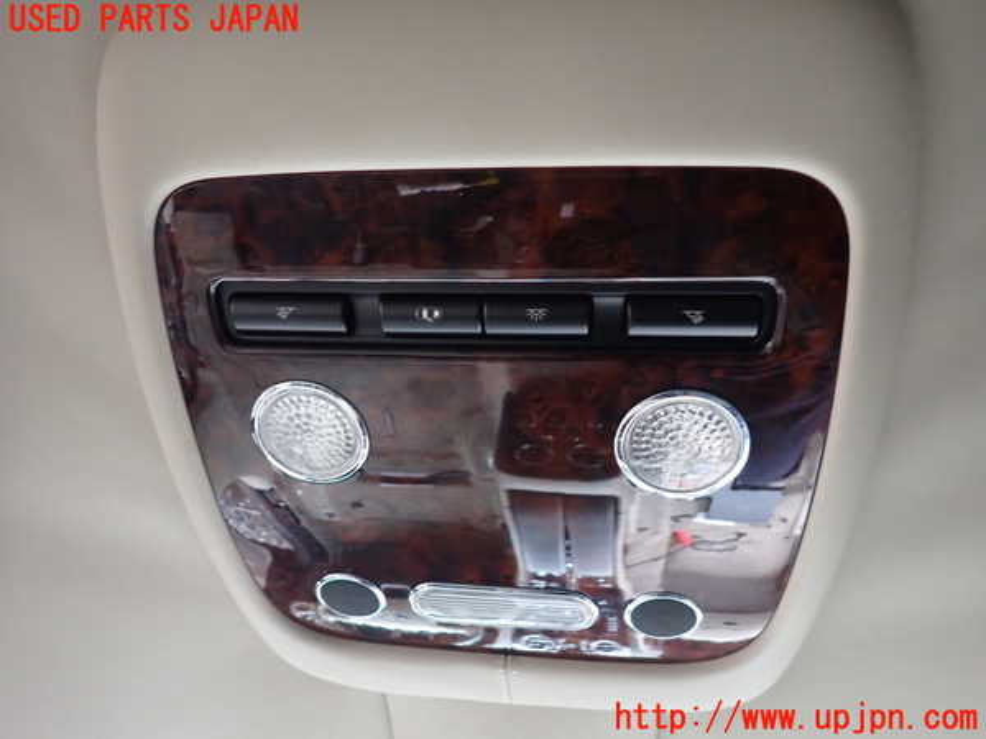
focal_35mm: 25
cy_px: 370
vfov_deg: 54.9
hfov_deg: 69.4
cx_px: 493
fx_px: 712
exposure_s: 1/30
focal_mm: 4.5
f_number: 2
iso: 800
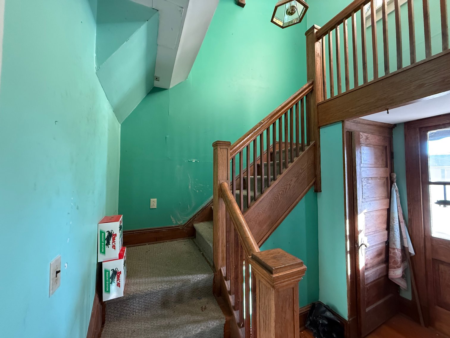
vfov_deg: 85.7
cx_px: 225
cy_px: 169
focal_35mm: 14
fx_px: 182
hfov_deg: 102.1
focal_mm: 2.22
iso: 640
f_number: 2.2
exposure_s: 1/60
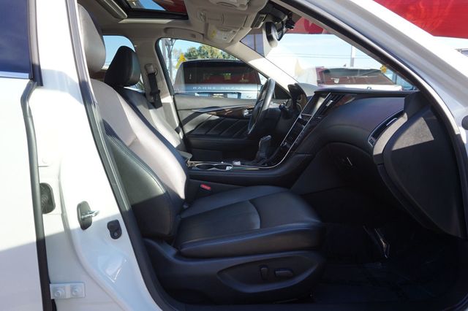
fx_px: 312
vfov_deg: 53.1
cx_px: 234
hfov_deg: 73.8
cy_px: 156
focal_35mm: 24
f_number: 5.6
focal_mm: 16
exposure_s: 1/80
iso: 100
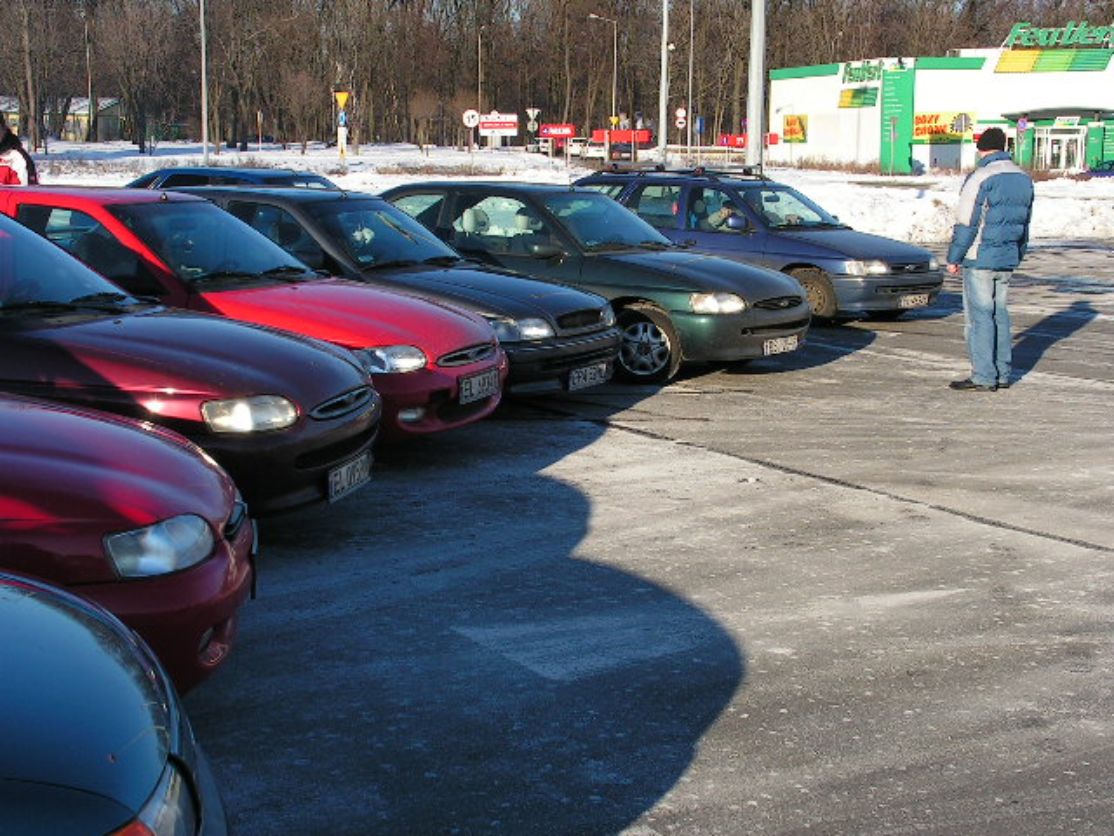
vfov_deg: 26.6
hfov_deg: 34.9
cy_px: 418
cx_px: 557
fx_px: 1770
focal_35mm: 55
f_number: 4.8
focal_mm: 9.2
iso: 64
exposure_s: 1/400
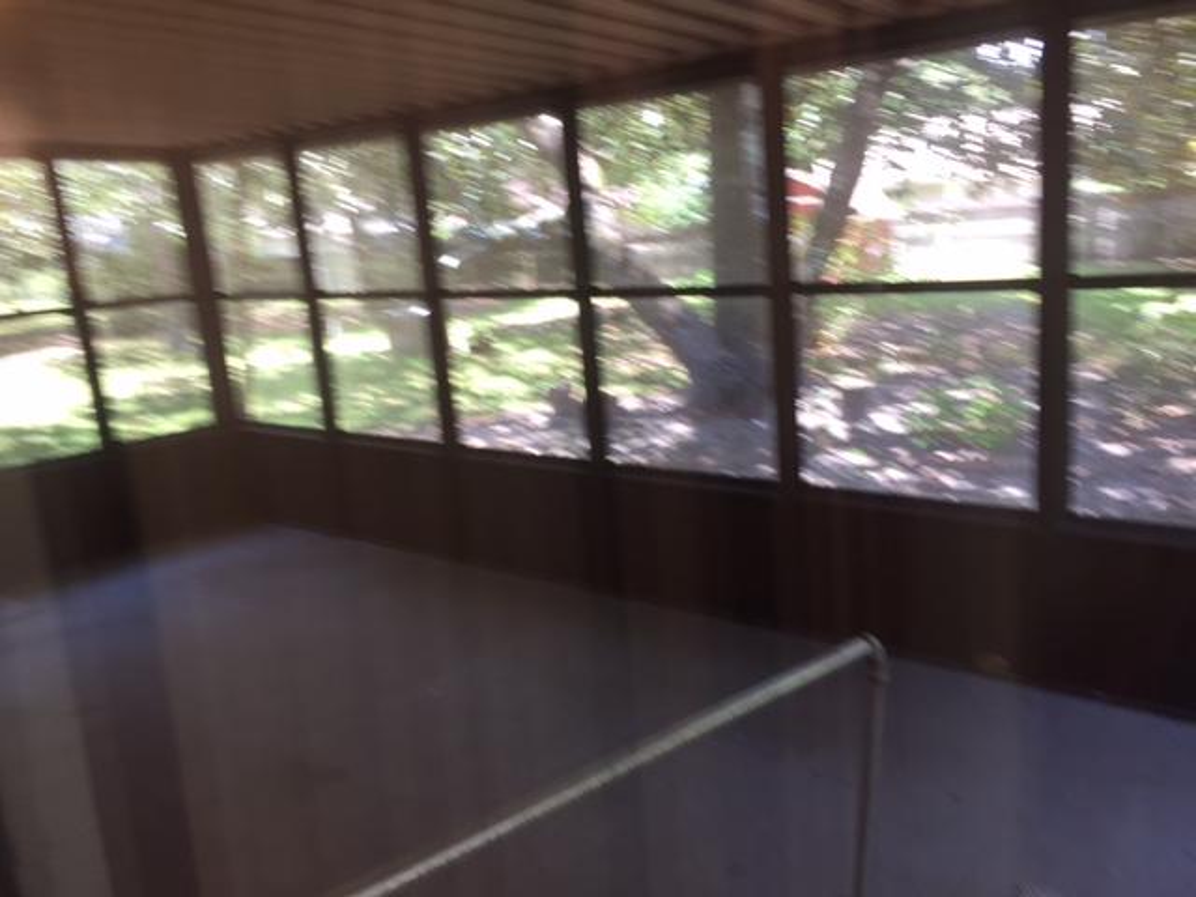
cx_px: 598
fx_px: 1002
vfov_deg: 48.2
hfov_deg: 61.7
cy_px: 448
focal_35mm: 29
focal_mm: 4.15
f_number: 2.2
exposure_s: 1/40
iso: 32
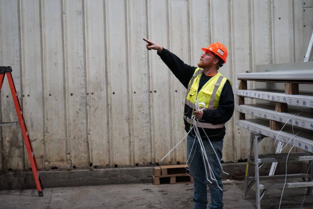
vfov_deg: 19.4
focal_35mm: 70
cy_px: 104
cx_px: 156
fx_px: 608
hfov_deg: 28.9
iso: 4000
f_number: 5.6
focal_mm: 70
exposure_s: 1/160
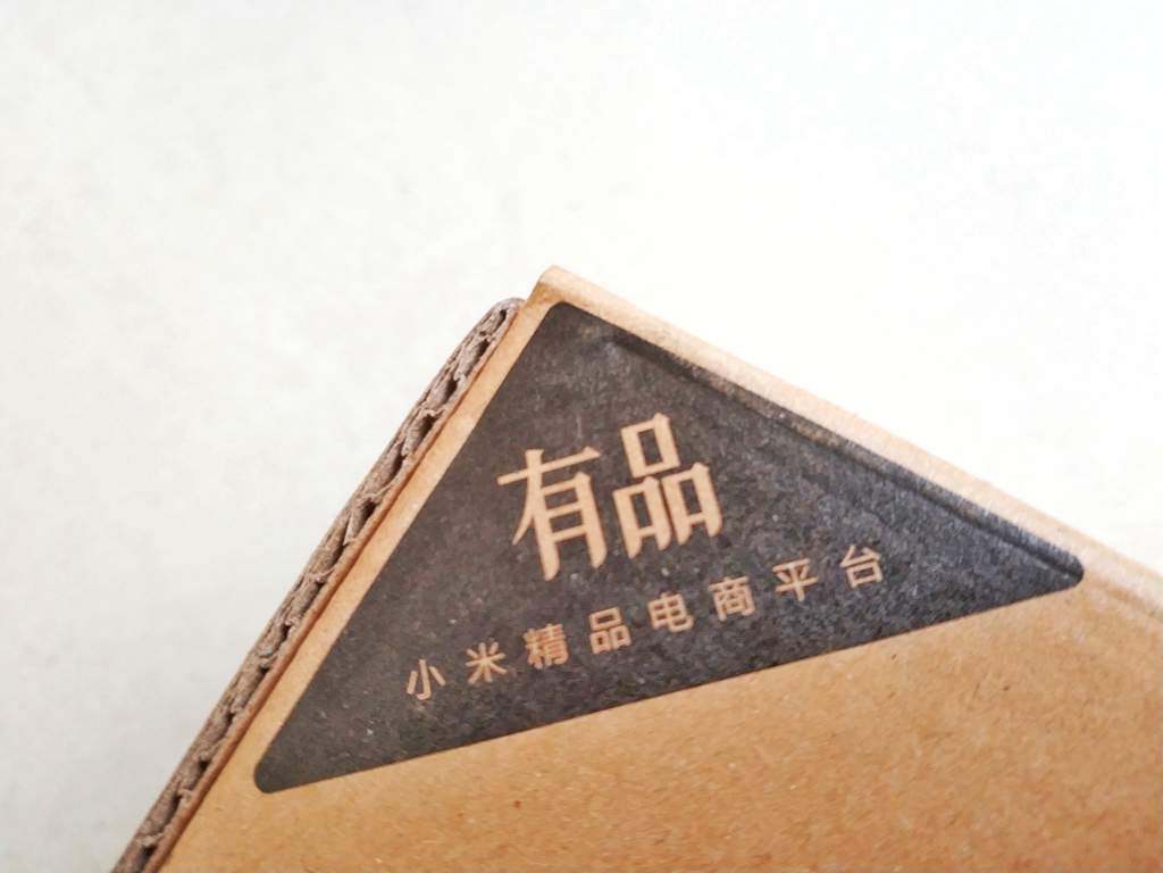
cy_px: 436
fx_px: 1075
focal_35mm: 32
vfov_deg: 44.2
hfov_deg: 56.8
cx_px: 582
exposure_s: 1/25
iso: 293
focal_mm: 4.5
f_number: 2
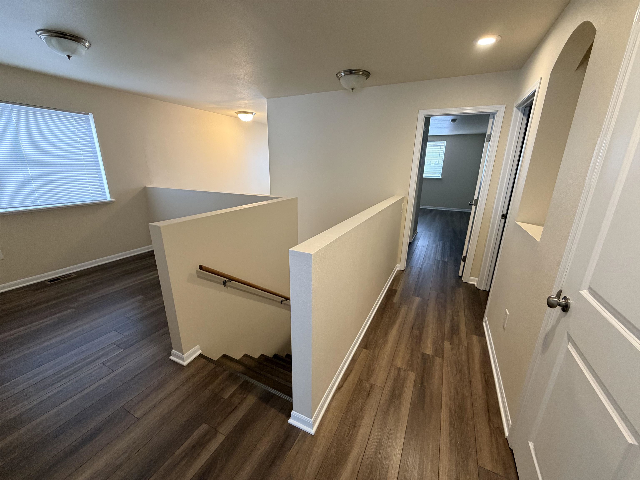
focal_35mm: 14
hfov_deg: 102.1
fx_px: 259
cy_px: 240
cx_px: 320
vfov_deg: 85.7
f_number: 2.2
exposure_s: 1/60
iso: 320
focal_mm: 2.22
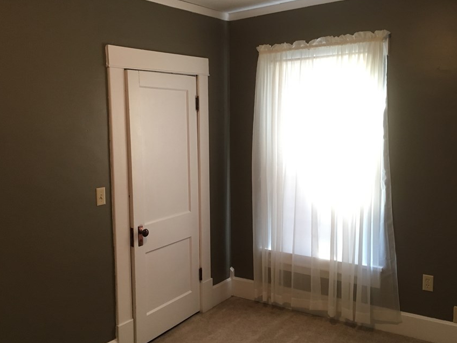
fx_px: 462
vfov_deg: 40.7
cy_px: 176
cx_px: 236
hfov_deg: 52.6
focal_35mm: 35
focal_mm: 4.15
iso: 125
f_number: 2.2
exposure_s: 1/30
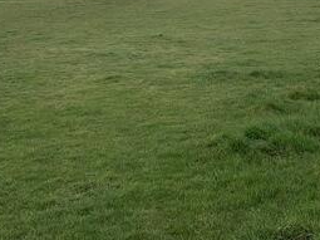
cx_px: 296
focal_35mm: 67
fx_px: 619
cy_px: -4
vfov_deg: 21.1
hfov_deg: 27.8
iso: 25
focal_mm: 4.25
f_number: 1.8
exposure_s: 1/1447
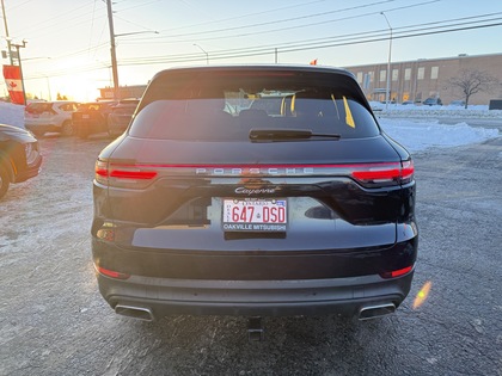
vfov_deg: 56.8
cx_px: 251
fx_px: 348
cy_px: 188
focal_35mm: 24
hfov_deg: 71.6
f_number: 1.78
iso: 100
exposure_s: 1/212
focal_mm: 6.76
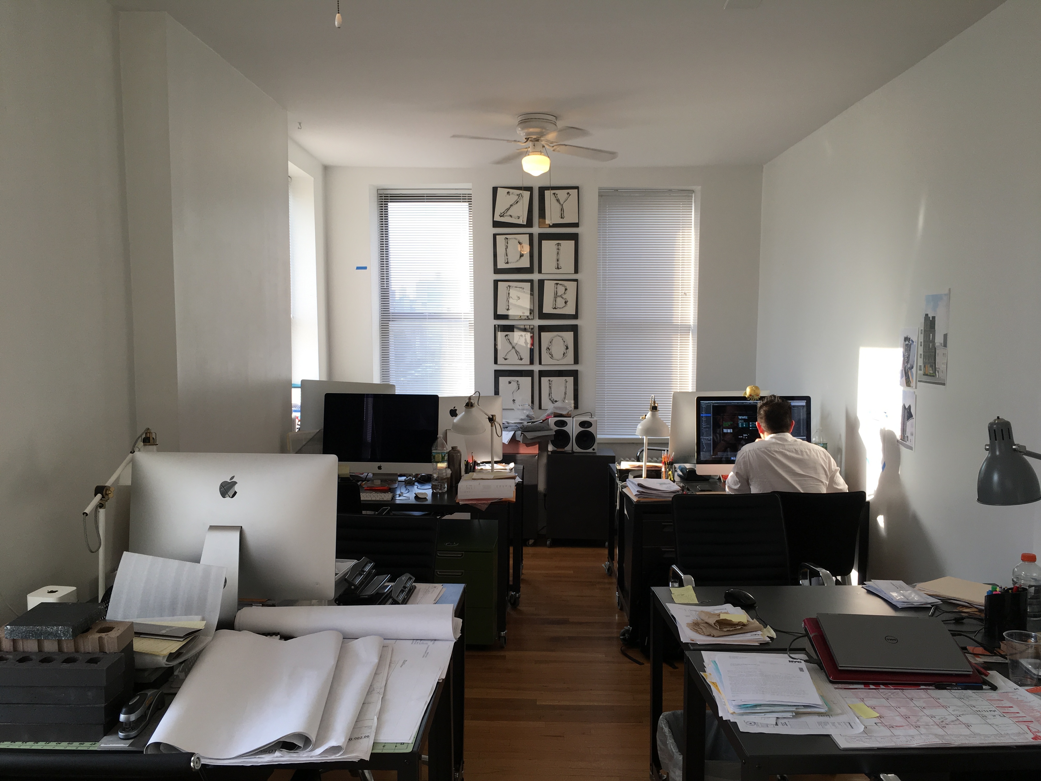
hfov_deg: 61.7
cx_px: 520
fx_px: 872
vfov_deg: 48.2
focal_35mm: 29
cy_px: 390
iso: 32
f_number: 2.2
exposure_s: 1/120
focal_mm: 4.15
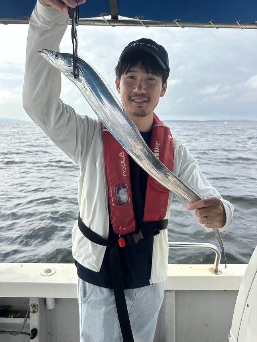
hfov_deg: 56.8
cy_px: 171
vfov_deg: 71.6
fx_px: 238
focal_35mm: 24
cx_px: 128
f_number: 1.78
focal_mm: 6.86
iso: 80
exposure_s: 1/3058
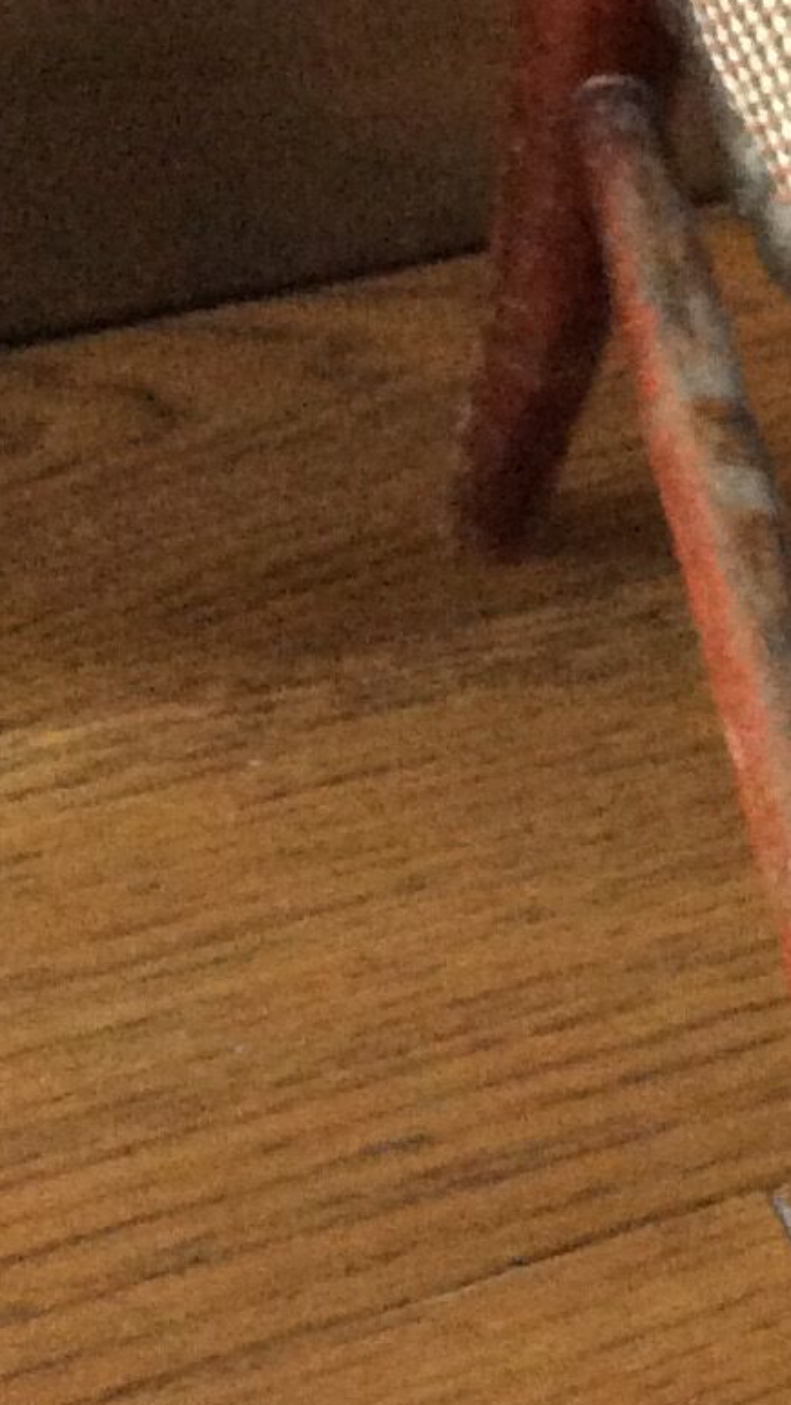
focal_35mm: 117
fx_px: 4360
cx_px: 1453
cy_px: 235
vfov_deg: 18.1
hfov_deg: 9.8
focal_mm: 3.3
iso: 250
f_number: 2.4
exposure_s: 1/20
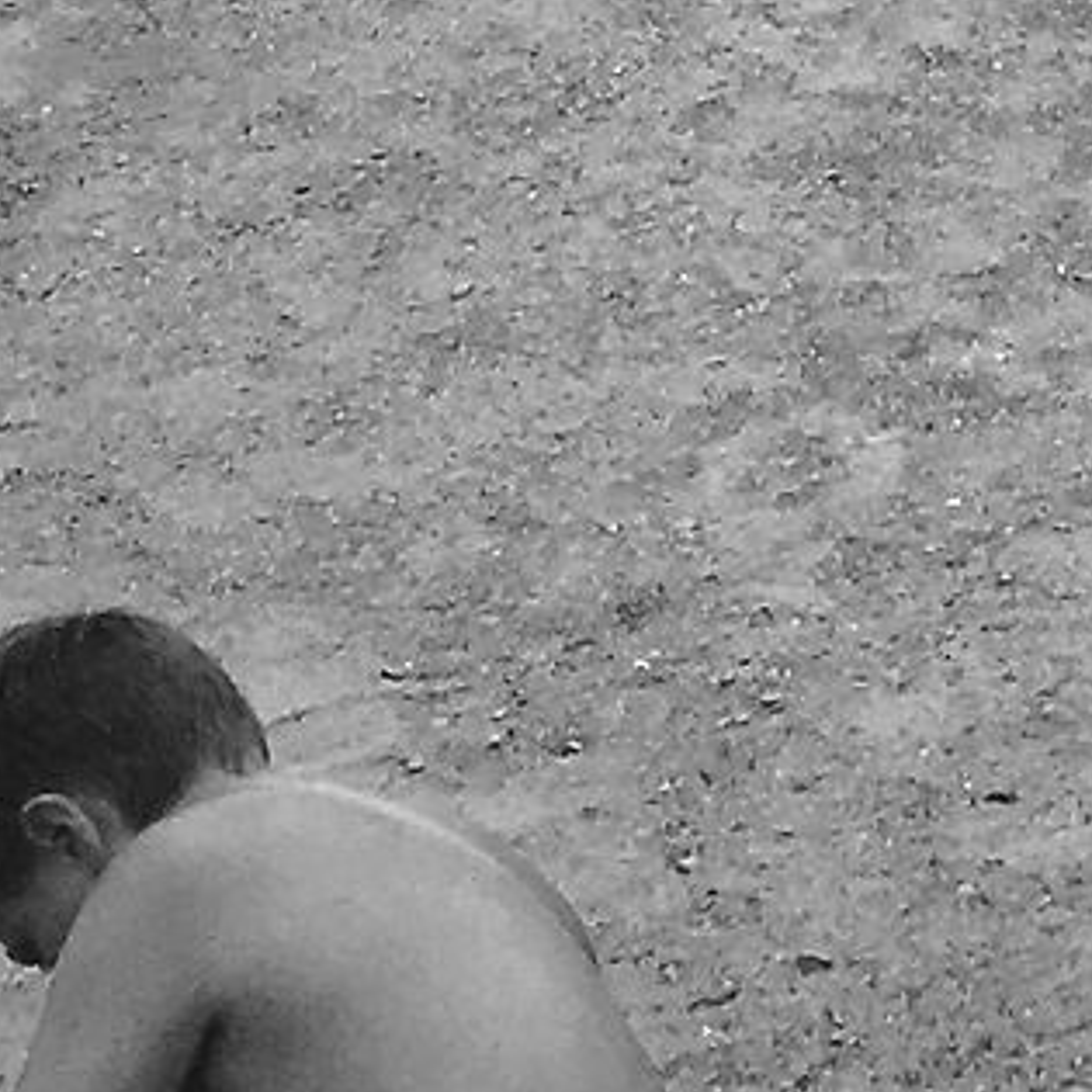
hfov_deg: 8.9
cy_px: -1754
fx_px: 6960
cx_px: 1234
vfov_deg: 8.1
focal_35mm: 195
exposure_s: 1/1068
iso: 25
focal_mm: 4.15
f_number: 2.2
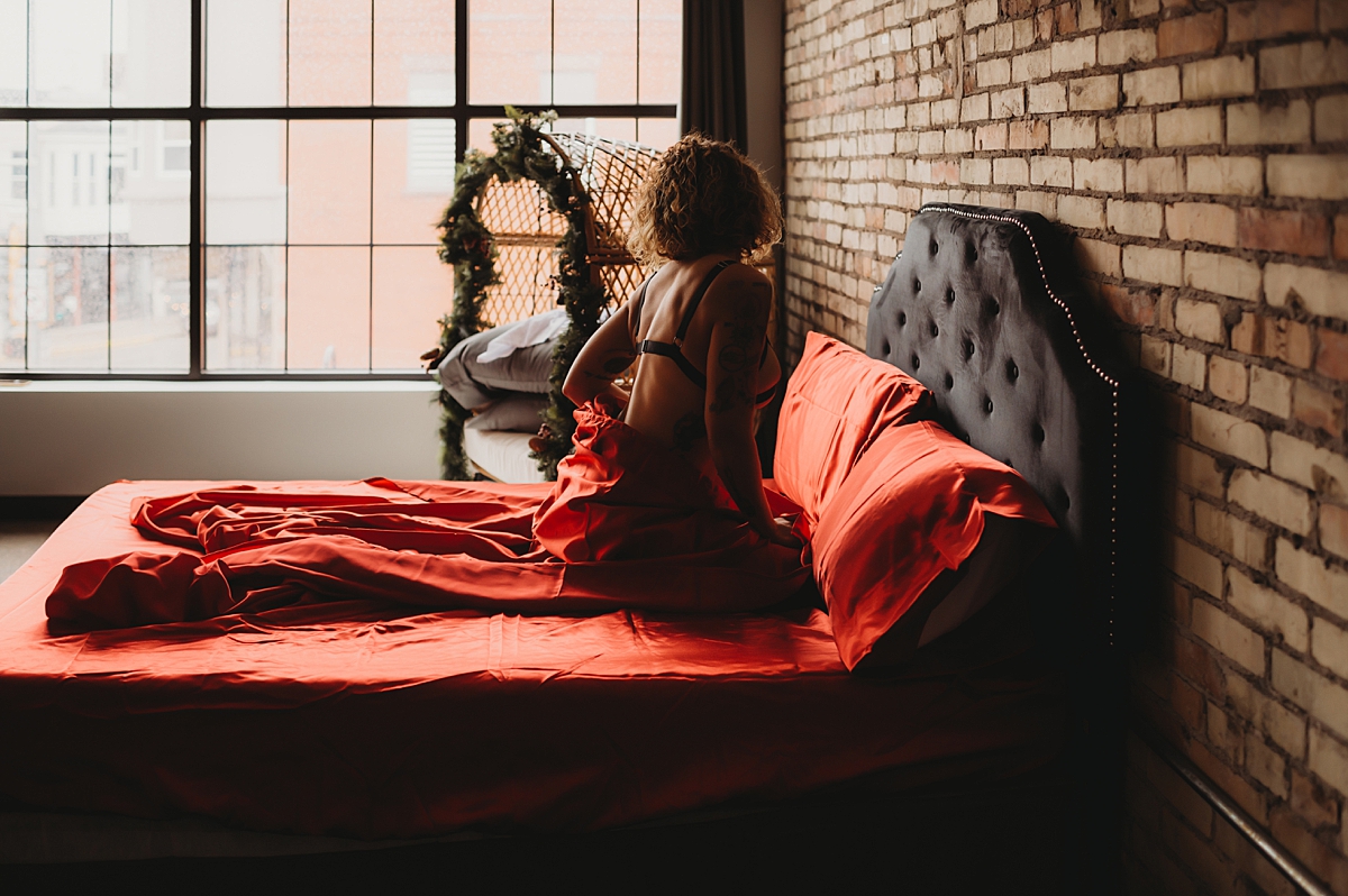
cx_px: 674
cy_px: 448
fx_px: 1309
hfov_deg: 54.5
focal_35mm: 35
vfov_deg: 37.8
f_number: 2.2
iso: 800
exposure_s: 1/200
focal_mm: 35
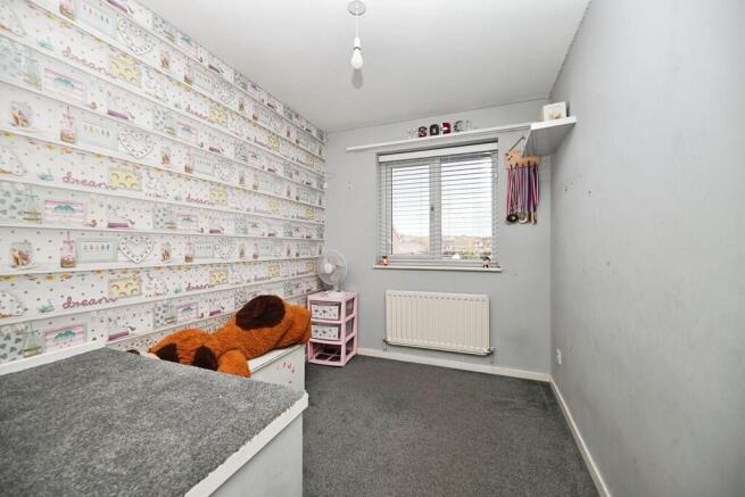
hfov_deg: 104.2
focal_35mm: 14
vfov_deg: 81.2
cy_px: 248
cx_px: 372
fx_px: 290
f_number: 5
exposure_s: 1/100
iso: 100
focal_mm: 14
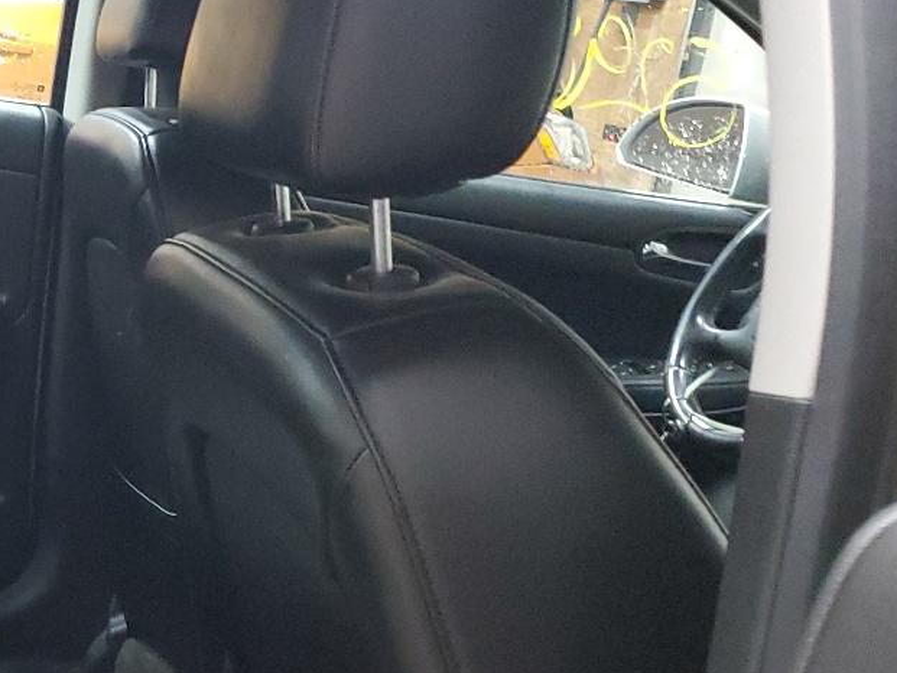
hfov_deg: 25.3
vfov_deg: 21.8
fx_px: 1736
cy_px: 469
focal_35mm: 67
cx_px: -244
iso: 406
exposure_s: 1/15
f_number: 1.5
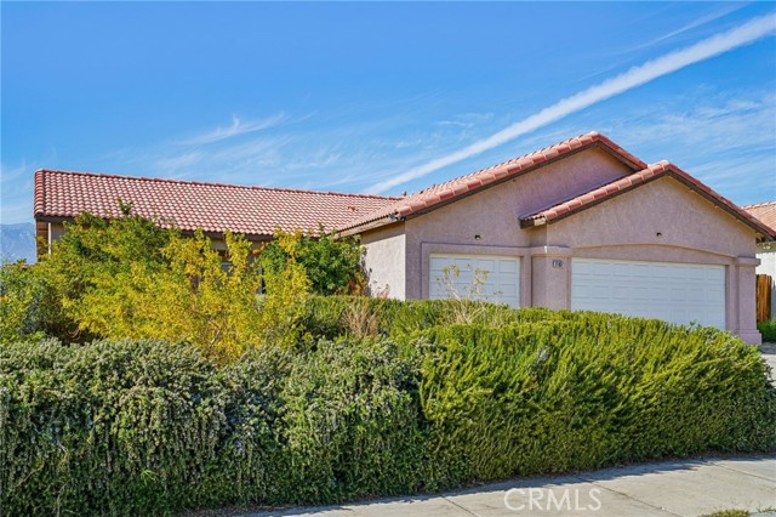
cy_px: 258
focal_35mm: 35
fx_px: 754
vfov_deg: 37.8
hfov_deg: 54.5
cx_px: 388
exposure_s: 1/320
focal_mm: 35
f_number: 8
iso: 100
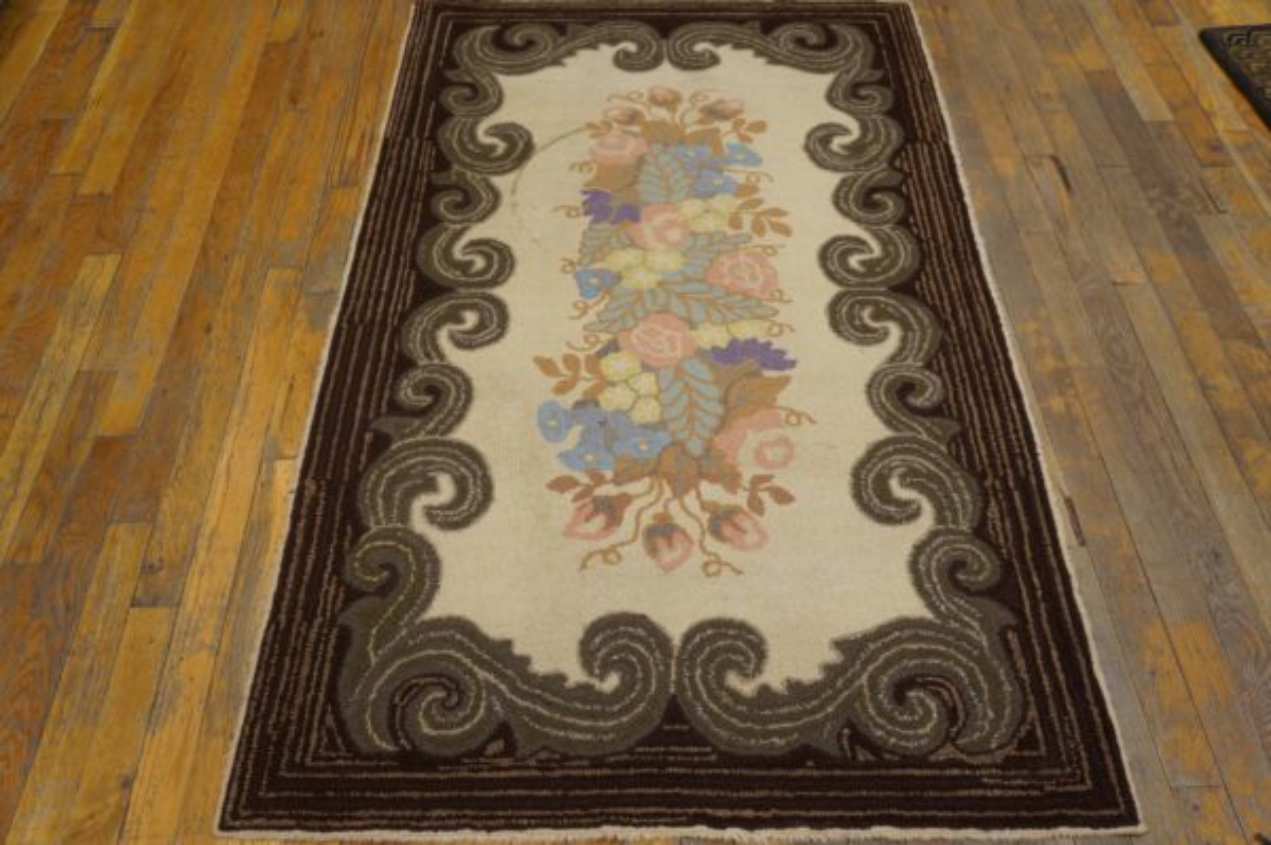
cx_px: 636
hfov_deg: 55.1
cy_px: 422
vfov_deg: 38.3
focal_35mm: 34
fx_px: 1217
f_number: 4
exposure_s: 1/60
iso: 500
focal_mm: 23
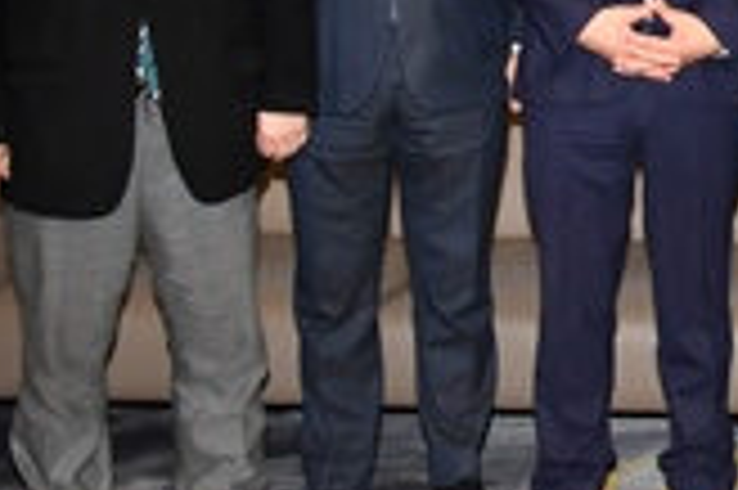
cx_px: 1310
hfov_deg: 12.5
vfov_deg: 8.8
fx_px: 3072
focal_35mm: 150
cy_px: -306
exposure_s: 1/160
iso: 640
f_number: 4
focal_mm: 32
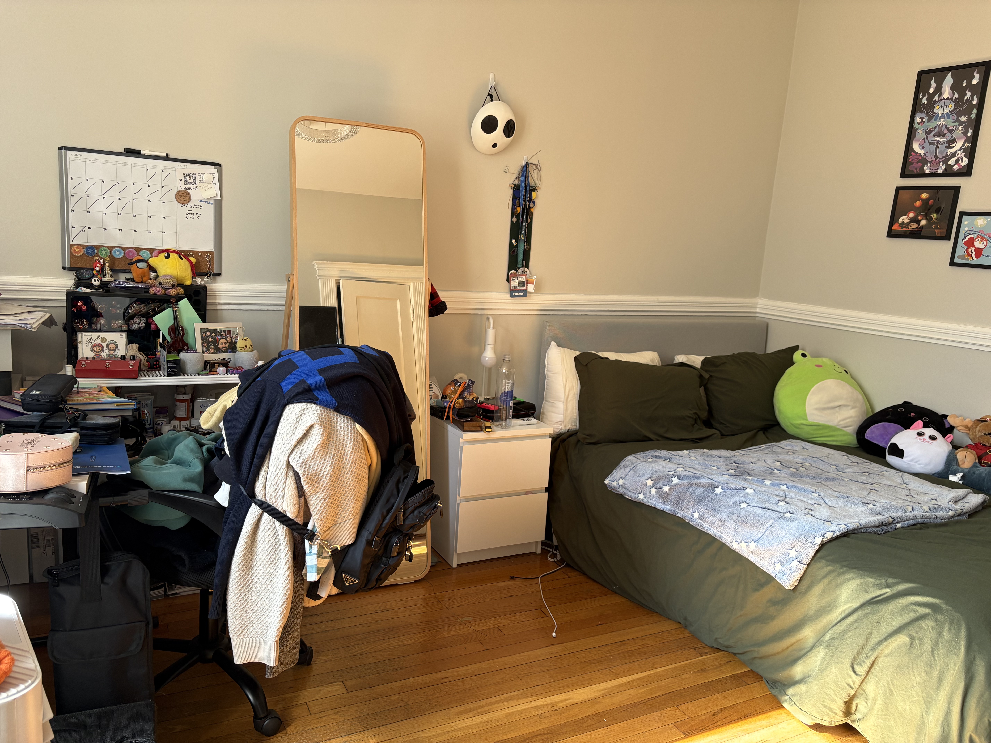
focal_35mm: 26
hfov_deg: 67.3
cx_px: 496
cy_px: 372
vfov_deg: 53.1
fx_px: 744
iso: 100
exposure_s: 1/121
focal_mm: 5.96
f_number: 1.6
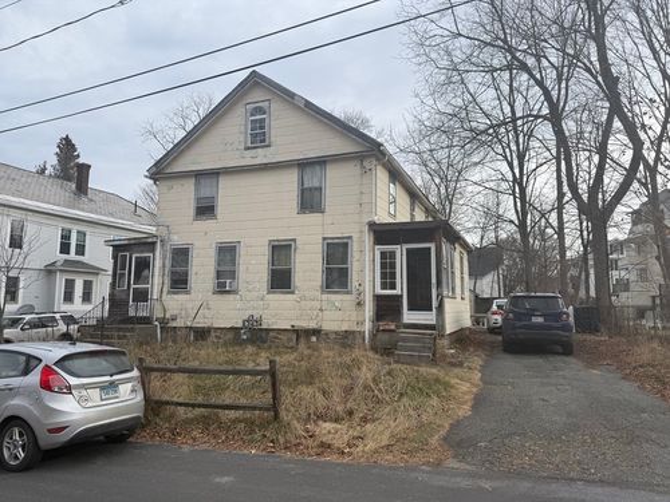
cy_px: 251
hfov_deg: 71.6
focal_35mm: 24
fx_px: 465
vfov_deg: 56.8
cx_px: 335
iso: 80
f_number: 1.78
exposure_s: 1/1553
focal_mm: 6.76
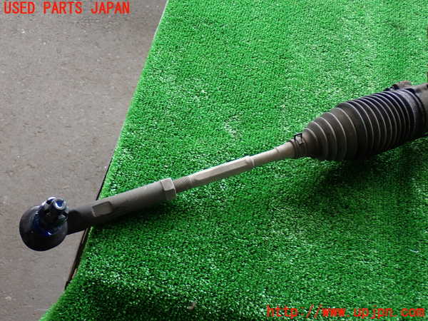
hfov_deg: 40.4
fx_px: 581
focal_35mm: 47
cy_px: 160
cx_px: 214
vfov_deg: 30.9
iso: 200
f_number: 3.1
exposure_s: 1/60
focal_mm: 8.4
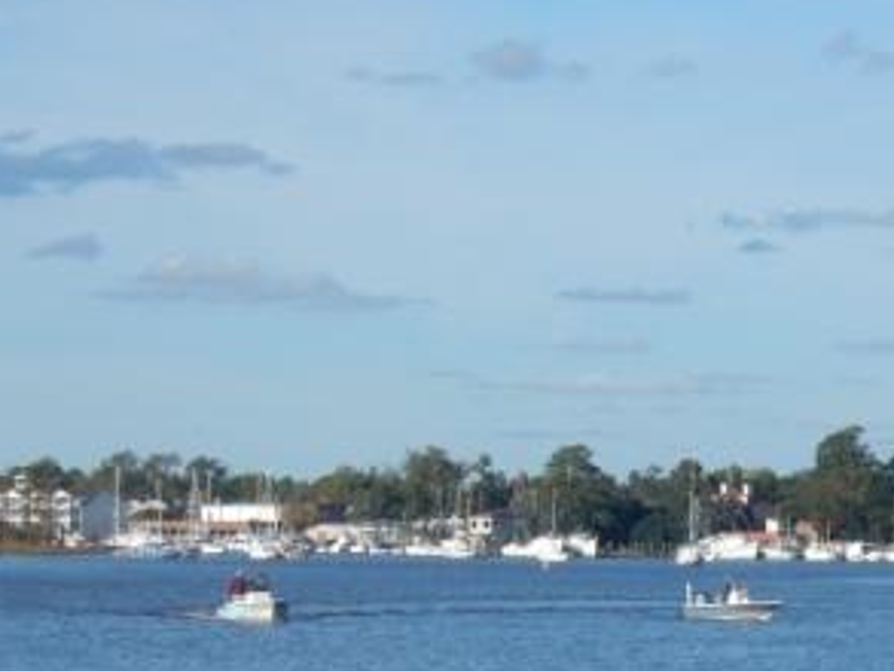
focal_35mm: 179
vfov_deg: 8.3
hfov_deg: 11.0
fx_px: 4625
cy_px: 467
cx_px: 552
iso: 125
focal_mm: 20.9
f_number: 5.6
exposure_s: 1/640
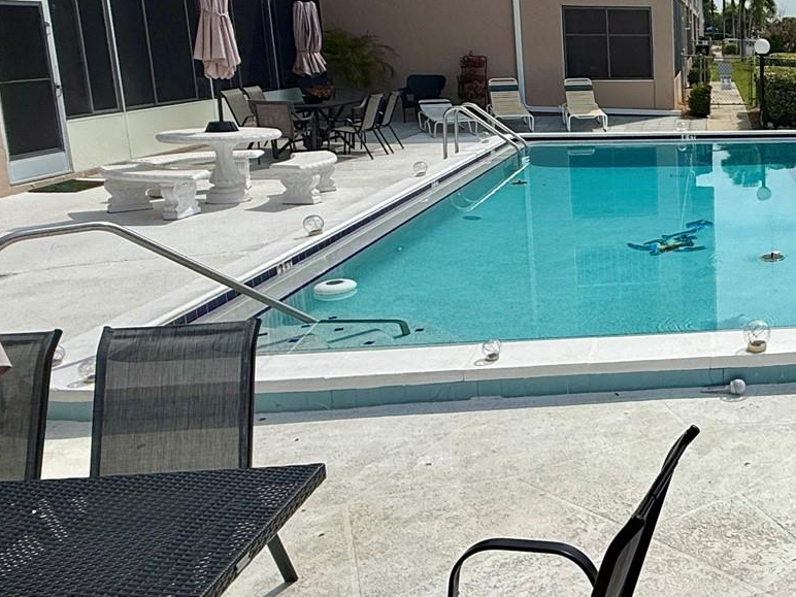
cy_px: 161
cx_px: 780
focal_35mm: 29
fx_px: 667
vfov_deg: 46.8
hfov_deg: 50.8
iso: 50
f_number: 2.2
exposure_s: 1/5155
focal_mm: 2.22
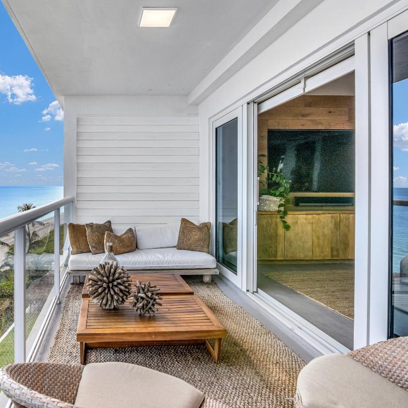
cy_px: 200
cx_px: 140
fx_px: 280
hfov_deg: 70.3
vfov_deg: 72.1
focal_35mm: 21
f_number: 8
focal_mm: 16
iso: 200
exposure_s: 1/250
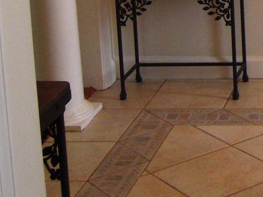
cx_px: 403
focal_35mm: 114
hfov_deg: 15.8
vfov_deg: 12.4
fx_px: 866
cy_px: -93
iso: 400
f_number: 2.8
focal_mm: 5.6
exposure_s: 1/125
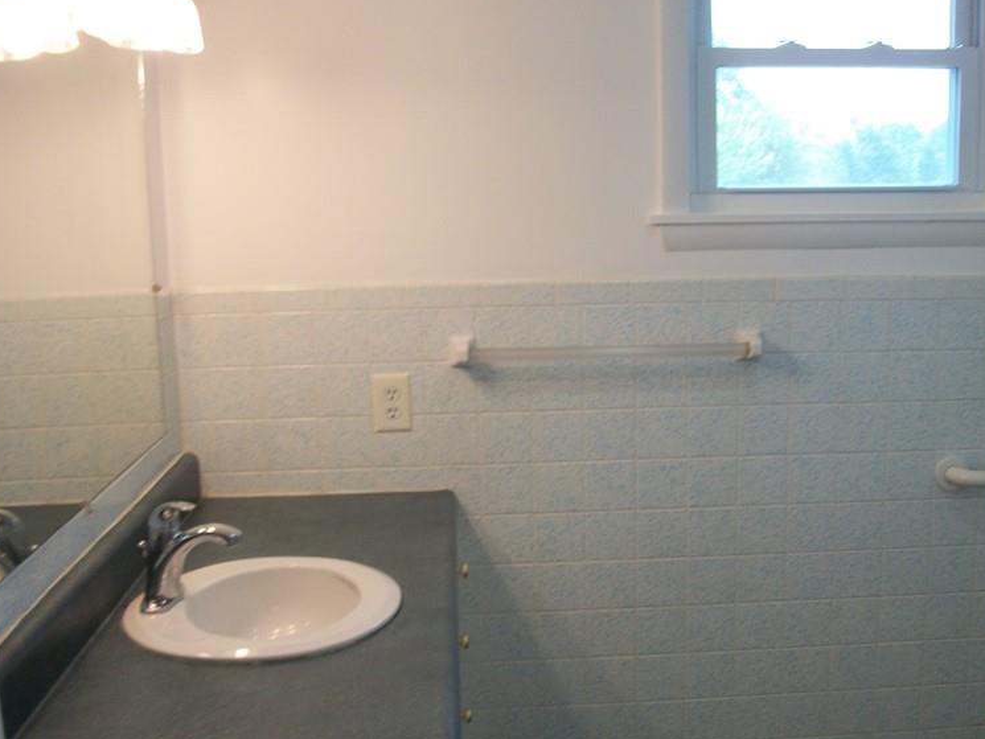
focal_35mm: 44
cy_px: 471
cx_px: 554
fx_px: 1252
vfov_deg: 32.7
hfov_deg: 42.9
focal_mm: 5.7
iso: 80
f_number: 2.9
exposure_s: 1/40
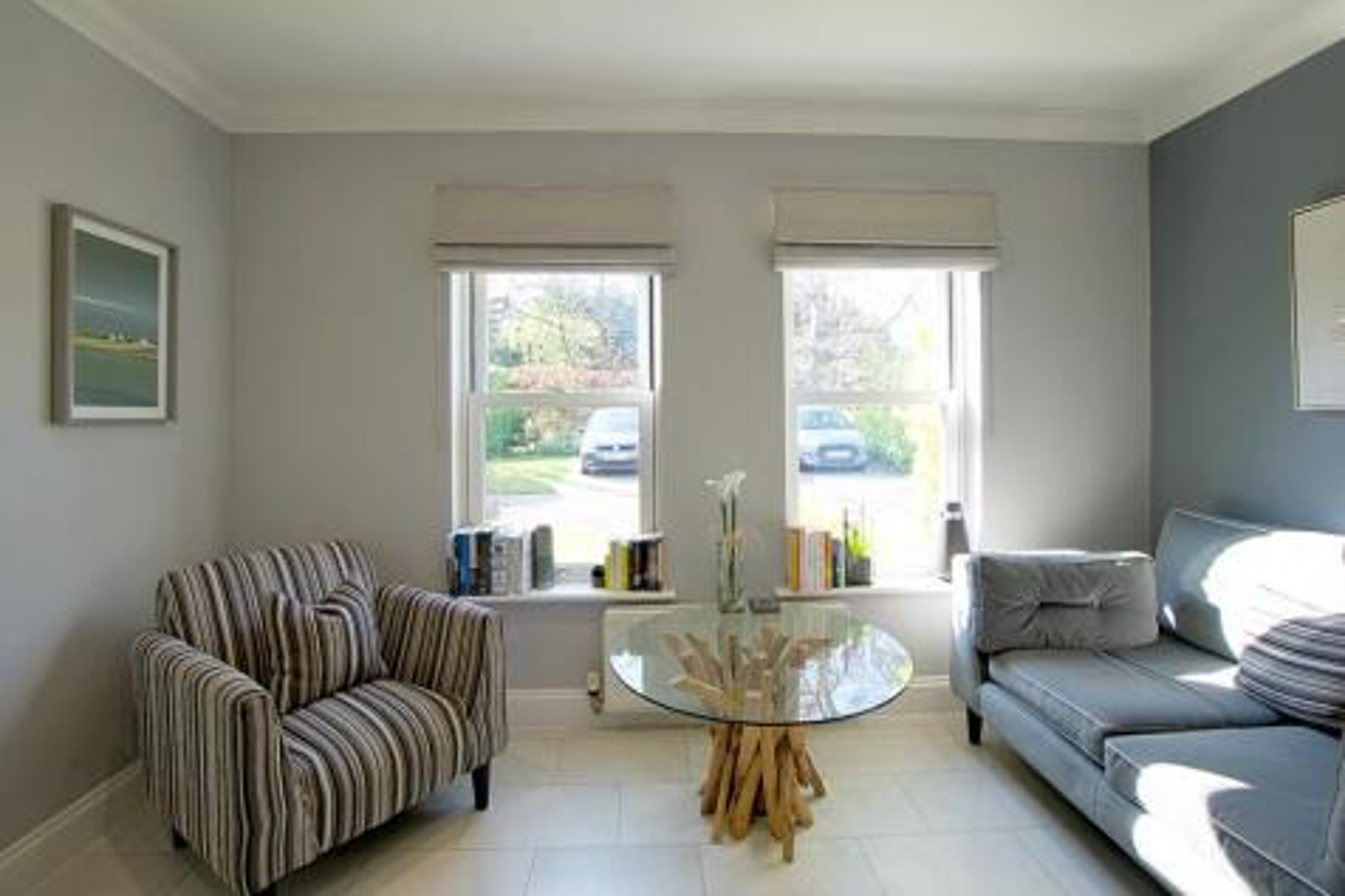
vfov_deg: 77.3
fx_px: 560
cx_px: 672
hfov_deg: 100.4
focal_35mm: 15
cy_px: 448
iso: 100
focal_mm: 10
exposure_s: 1/60
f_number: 4
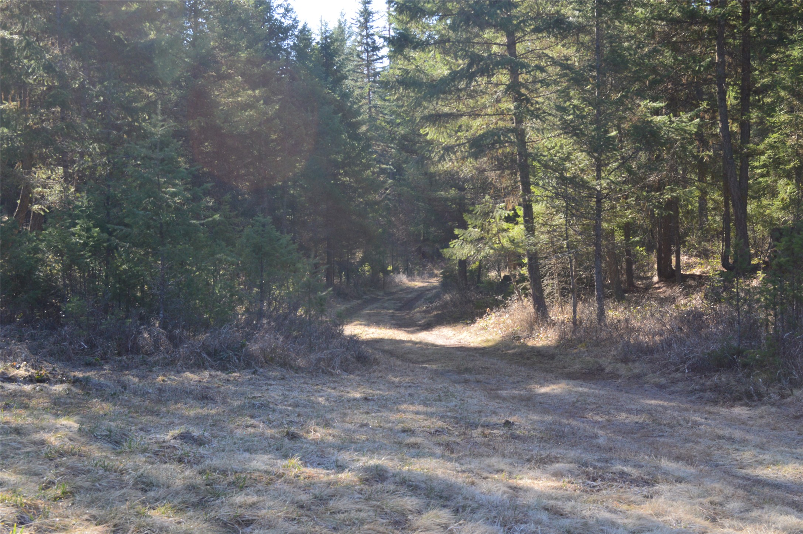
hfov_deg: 37.9
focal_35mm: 52
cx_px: 402
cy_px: 267
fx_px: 1170
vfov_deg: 25.7
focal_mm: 35
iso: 400
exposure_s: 1/80
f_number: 8
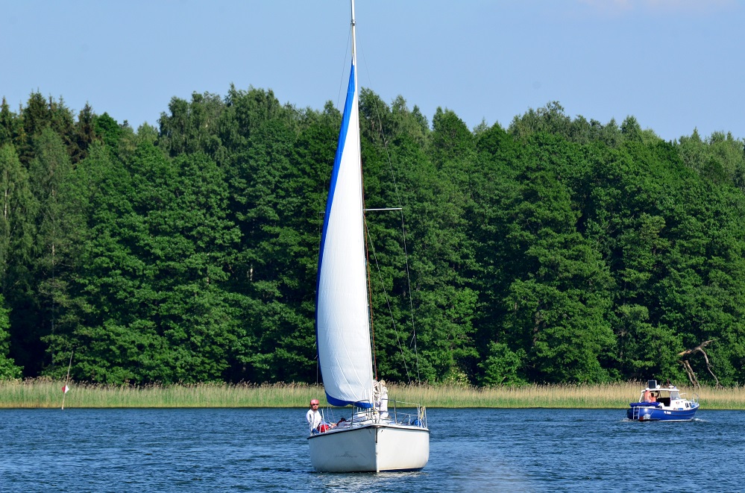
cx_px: 372
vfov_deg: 3.8
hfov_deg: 5.7
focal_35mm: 360
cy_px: 246
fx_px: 7432
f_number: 11
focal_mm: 240
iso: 400
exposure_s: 1/500
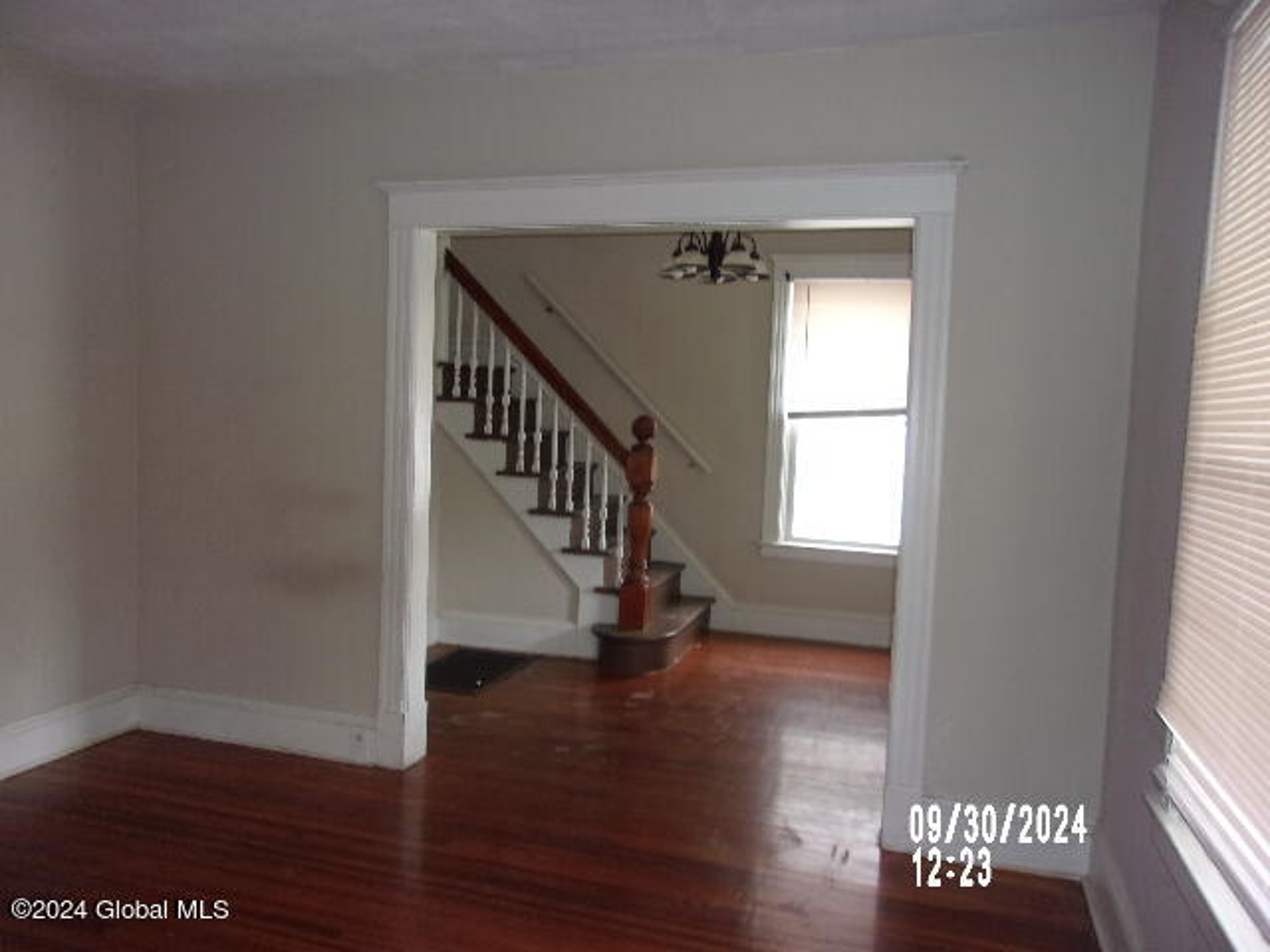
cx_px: 635
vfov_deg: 51.4
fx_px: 991
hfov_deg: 65.3
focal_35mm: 27
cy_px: 476
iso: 200
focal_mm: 4.9
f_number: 3
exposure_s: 1/34
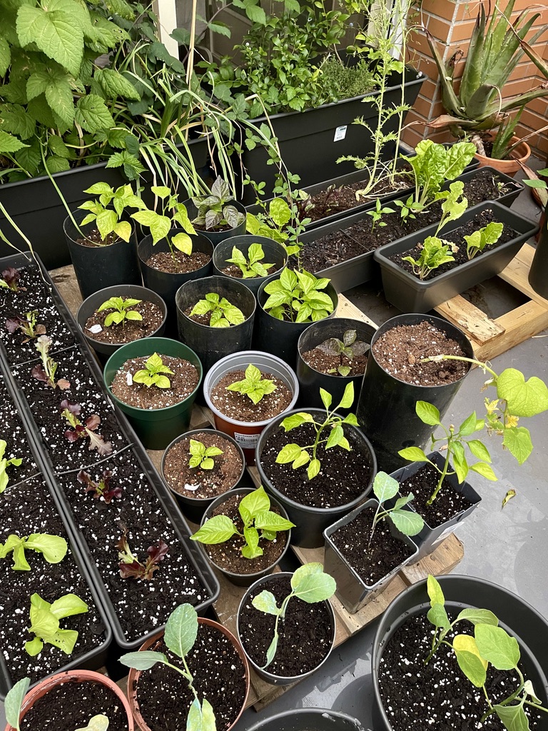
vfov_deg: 69.4
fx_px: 528
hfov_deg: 54.9
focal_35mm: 25
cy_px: 366
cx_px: 274
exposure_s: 1/47
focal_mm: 5.1
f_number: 1.6
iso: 500
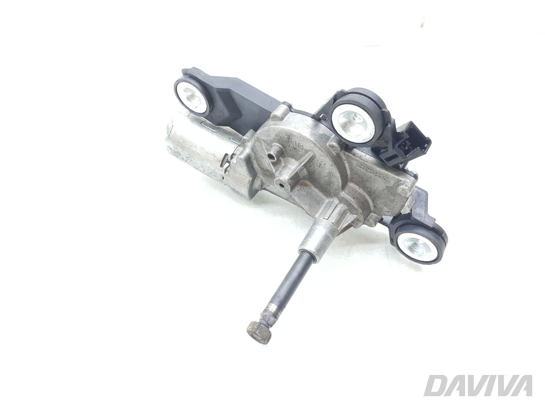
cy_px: 204
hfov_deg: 67.3
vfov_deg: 53.1
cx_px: 272
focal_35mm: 26
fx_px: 409
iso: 160
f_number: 2.4
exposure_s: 1/50
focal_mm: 4.3
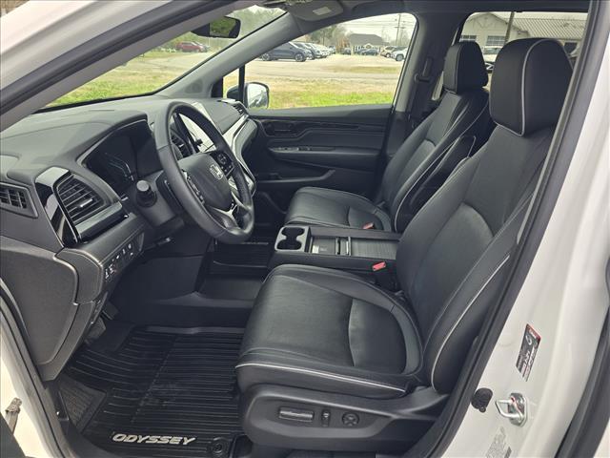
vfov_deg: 58.9
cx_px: 305
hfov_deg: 73.9
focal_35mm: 23
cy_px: 229
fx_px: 405
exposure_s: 1/182
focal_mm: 6.3
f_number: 1.7
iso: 12
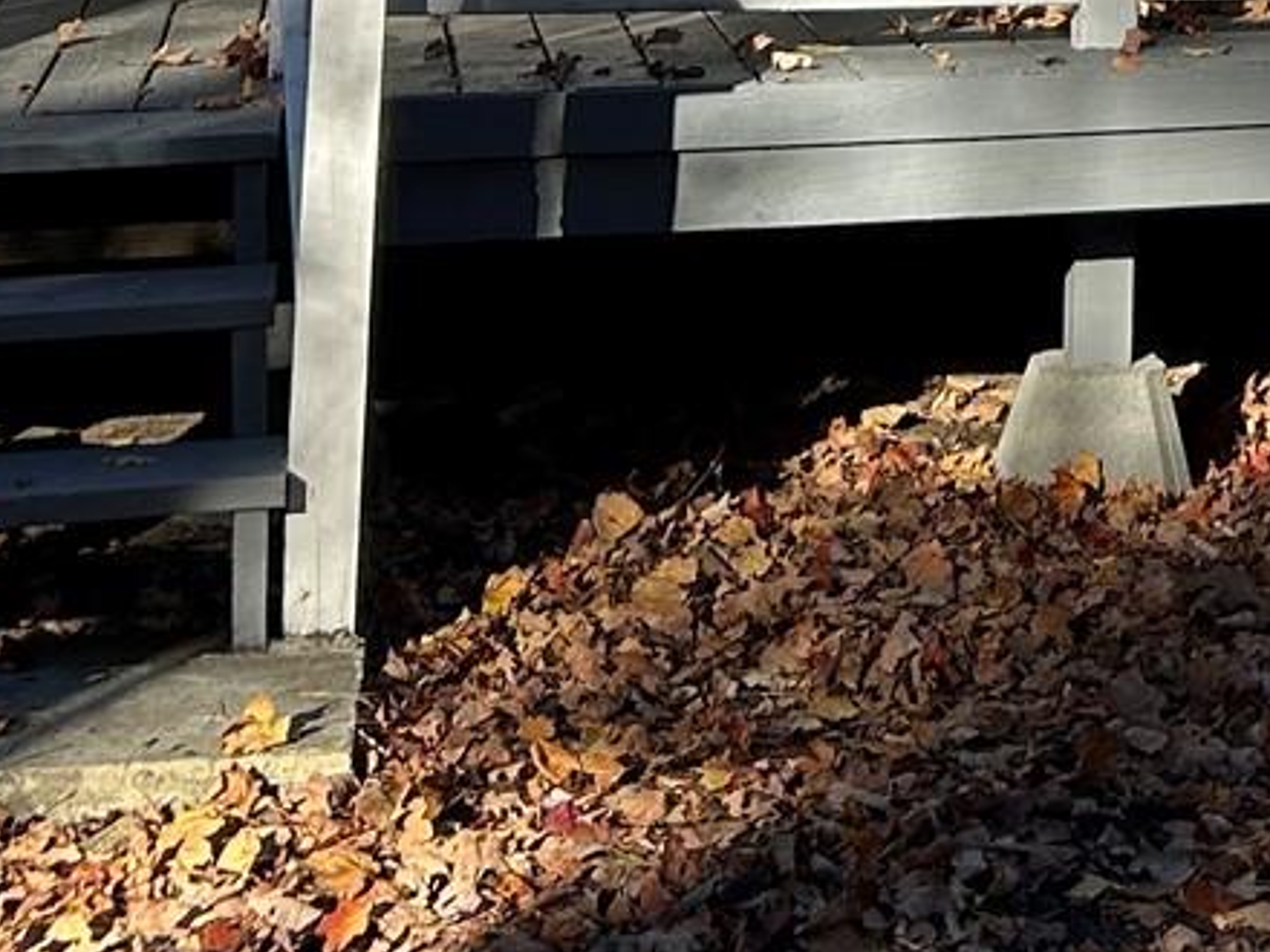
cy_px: -981
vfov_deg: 11.1
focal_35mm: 121
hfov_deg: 15.3
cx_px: 1764
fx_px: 4439
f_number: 1.5
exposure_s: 1/1488
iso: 50
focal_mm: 5.7
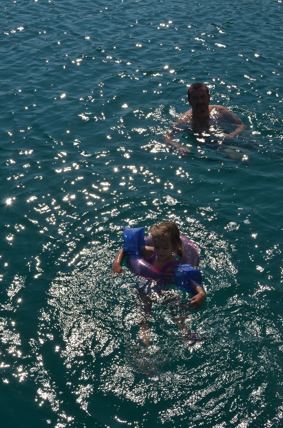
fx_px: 622
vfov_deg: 37.9
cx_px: 142
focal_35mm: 52
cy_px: 214
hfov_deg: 25.6
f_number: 16
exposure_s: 1/200
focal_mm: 35
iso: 125
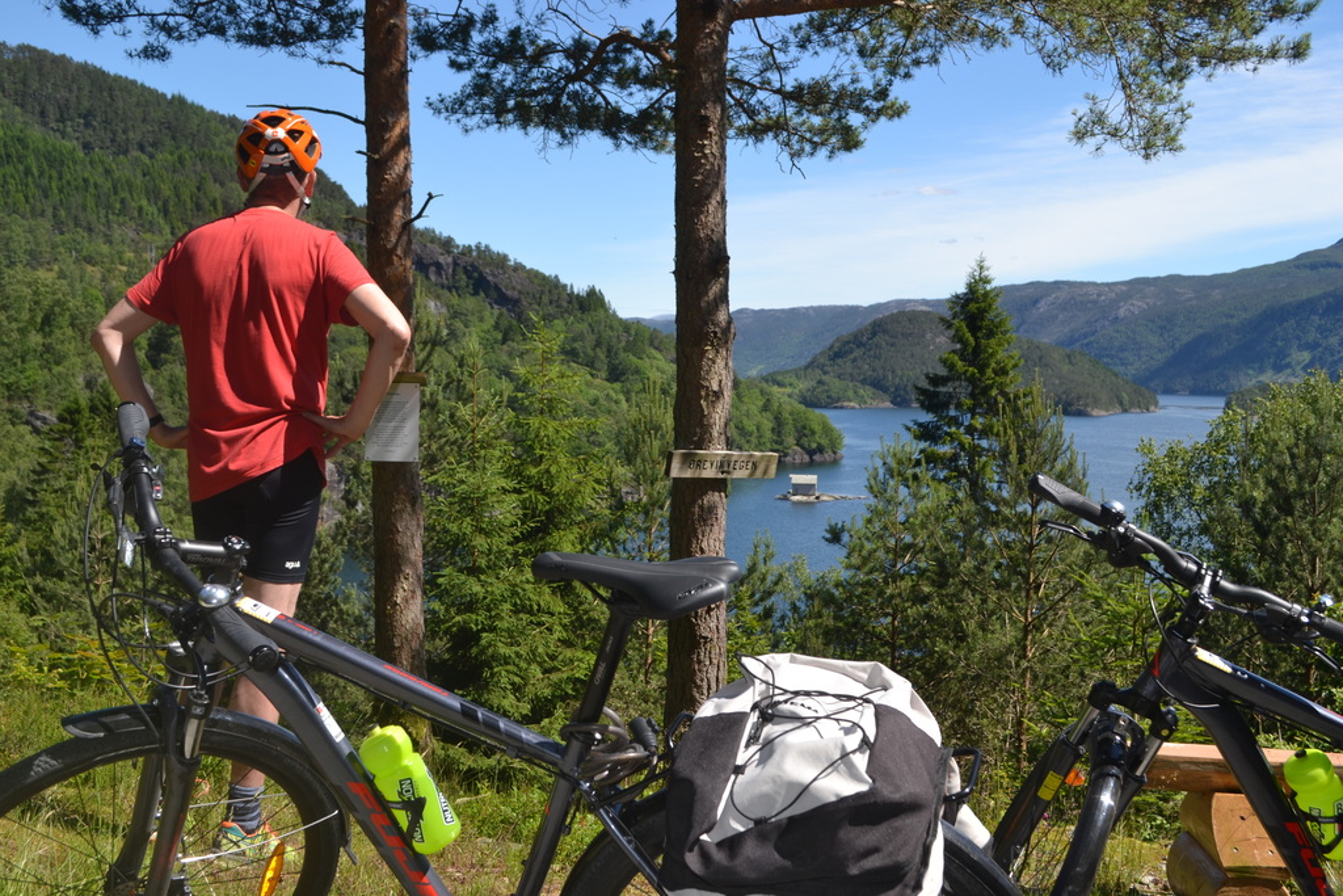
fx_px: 1567
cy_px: 448
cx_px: 672
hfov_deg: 46.4
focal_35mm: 42
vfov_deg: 31.9
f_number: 7.1
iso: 100
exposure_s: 1/200
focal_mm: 28
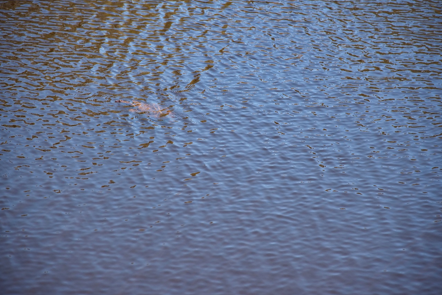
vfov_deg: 11.3
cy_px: 147
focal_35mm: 121
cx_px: 222
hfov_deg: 16.9
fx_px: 1486
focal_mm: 120
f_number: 4
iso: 140
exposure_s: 1/250
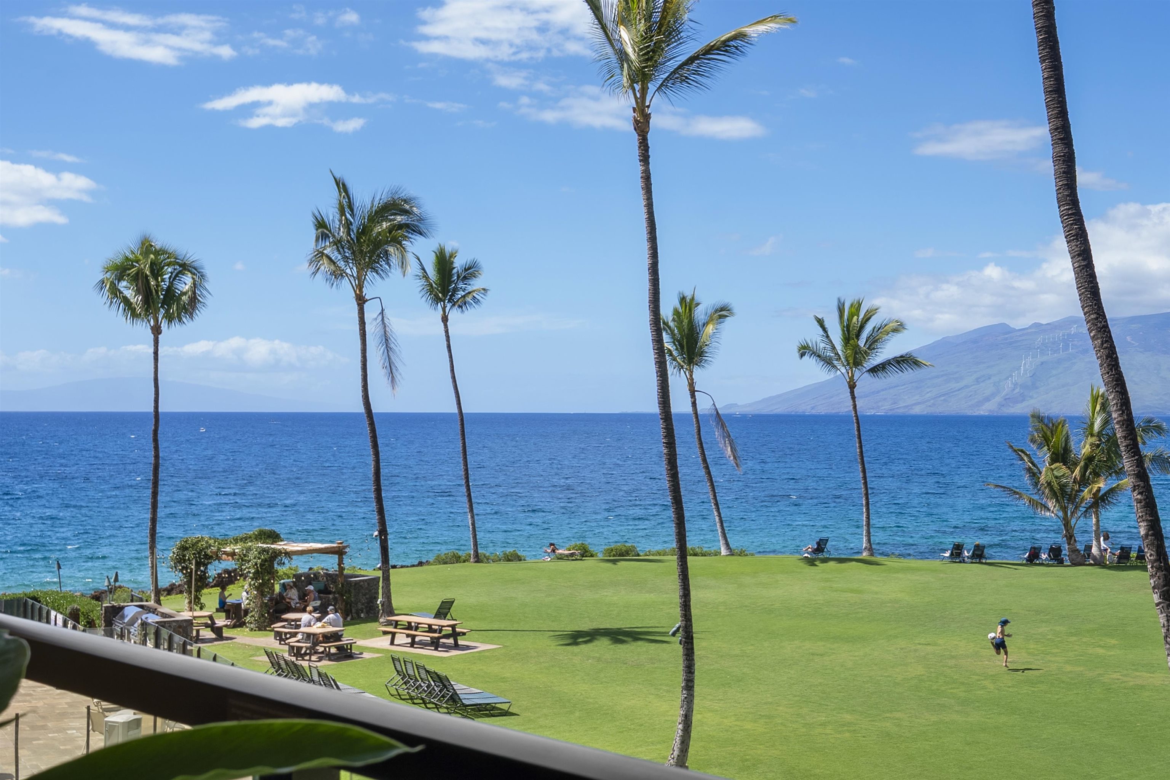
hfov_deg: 42.7
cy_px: 390
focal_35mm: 46
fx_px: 1495
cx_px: 585
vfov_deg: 29.2
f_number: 8
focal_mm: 31
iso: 100
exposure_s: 1/100
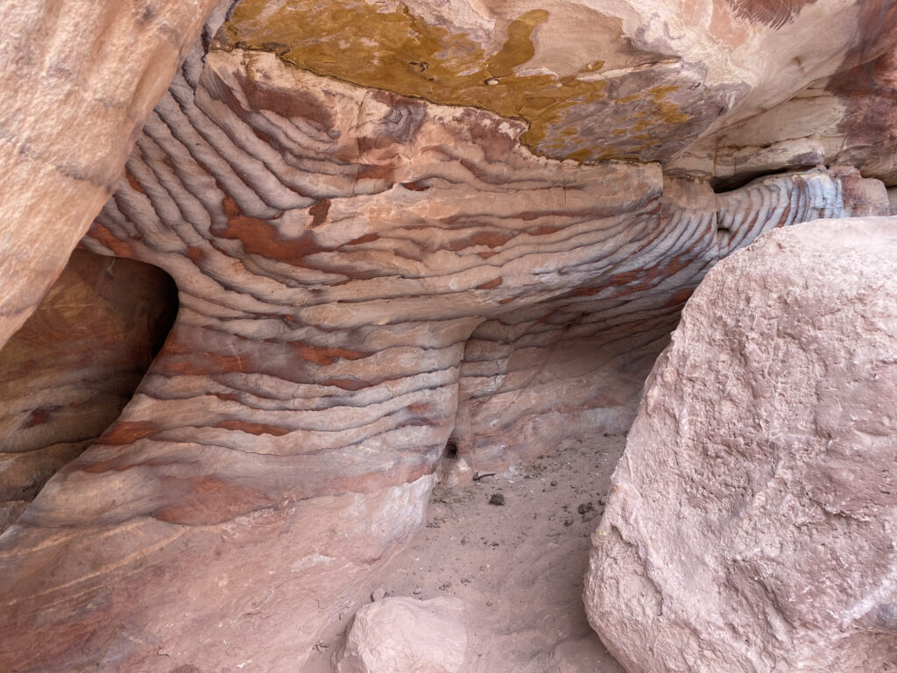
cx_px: 448
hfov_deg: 67.3
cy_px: 336
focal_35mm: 26
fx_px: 674
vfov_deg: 53.1
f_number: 1.8
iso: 32
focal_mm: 4.25
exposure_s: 1/208
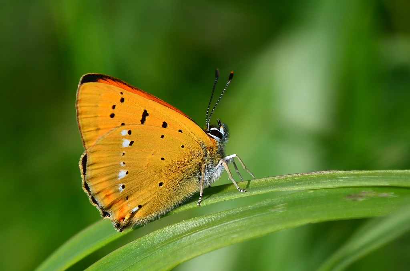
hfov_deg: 16.1
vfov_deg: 10.7
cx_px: 205
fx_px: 1449
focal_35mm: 128
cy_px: 136
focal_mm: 85
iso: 200
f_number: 5.6
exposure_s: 1/1000
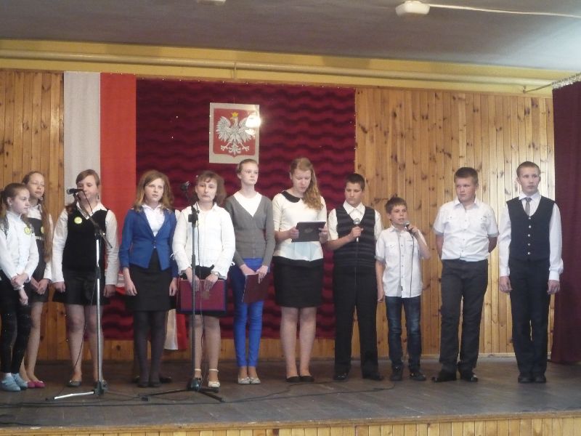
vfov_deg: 23.7
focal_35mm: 62
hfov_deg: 31.2
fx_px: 1041
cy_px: 218
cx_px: 290
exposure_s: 1/15
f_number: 5.2
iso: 800
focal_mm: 10.9
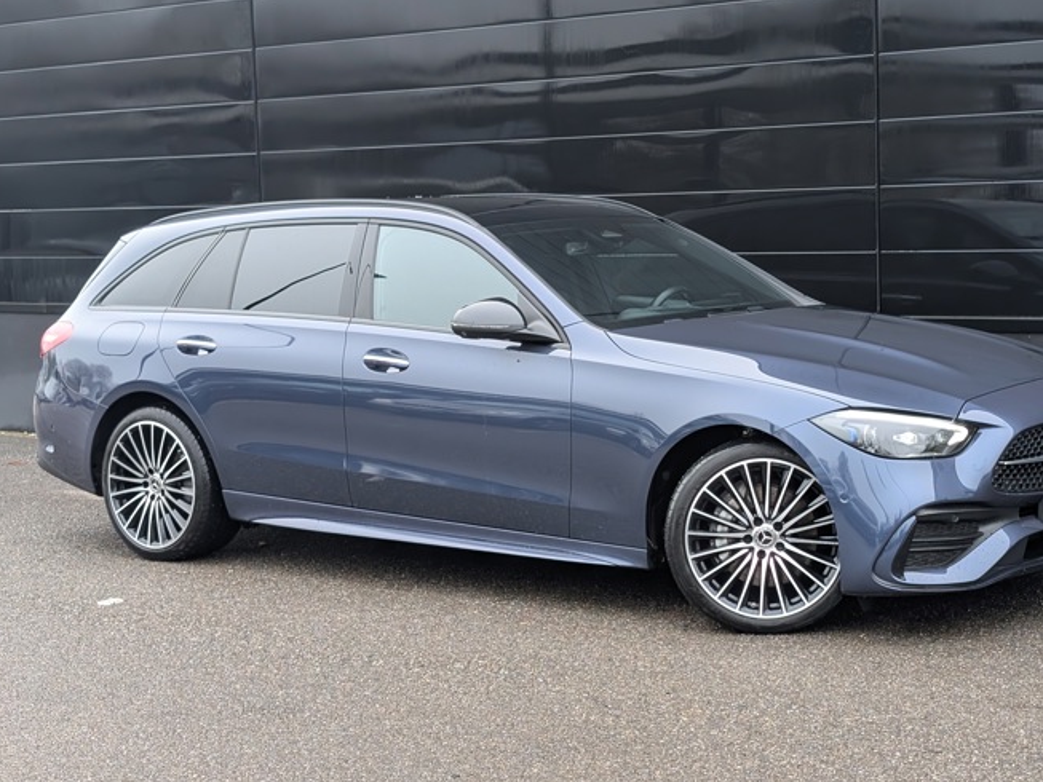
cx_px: 609
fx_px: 1808
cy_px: 370
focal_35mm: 60
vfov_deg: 24.4
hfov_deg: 32.1
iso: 83
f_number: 1.68
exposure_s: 1/114
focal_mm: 6.9
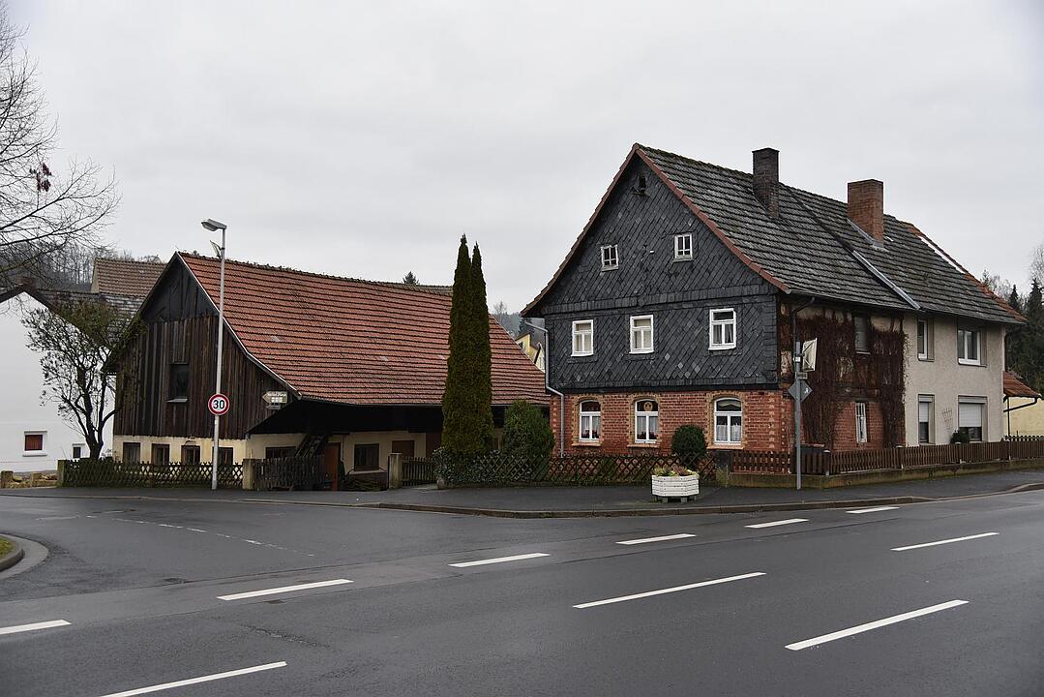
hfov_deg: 54.4
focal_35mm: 35
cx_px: 522
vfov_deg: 37.9
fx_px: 1015
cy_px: 348
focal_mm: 35
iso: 640
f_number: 4
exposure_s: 1/1000
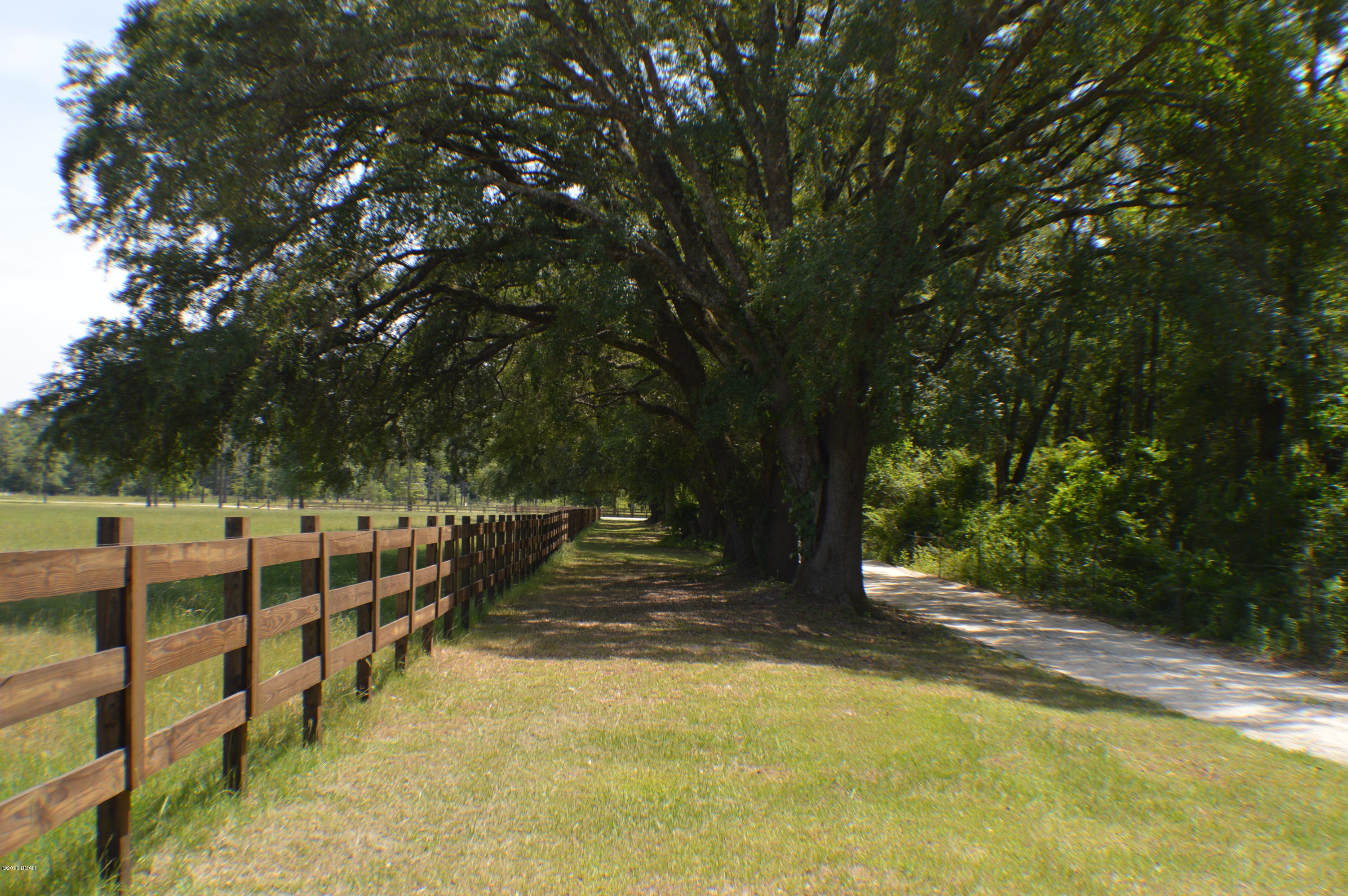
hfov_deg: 41.1
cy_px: 448
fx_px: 1796
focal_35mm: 48
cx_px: 674
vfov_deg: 28.0
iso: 100
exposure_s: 1/200
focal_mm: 32
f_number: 5
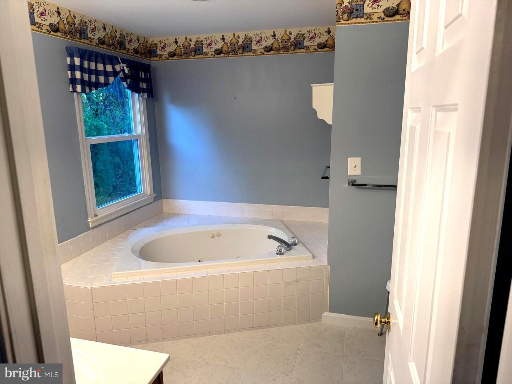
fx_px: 355
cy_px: 192
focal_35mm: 24
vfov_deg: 56.8
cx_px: 256
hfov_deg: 71.6
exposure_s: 1/120
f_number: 1.78
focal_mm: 6.76
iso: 125
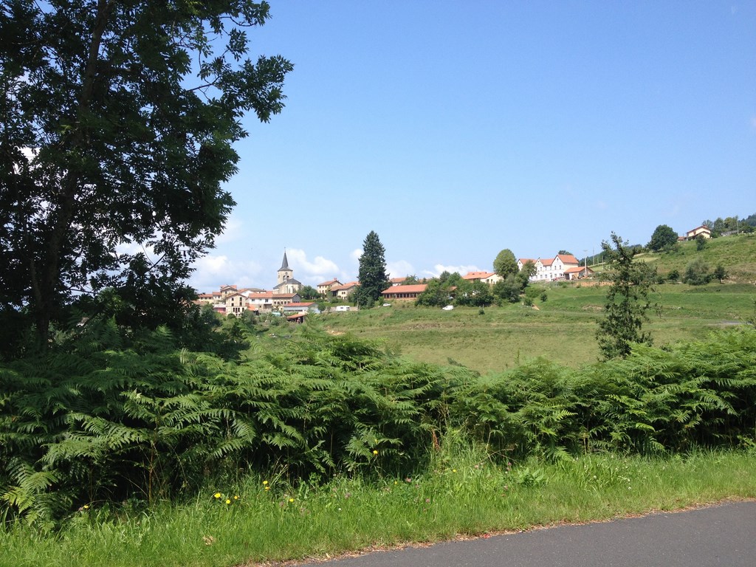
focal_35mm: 35
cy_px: 284
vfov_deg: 40.7
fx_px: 764
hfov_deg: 52.6
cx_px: 378
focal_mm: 4.28
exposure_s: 1/1151
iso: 50
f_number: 2.4
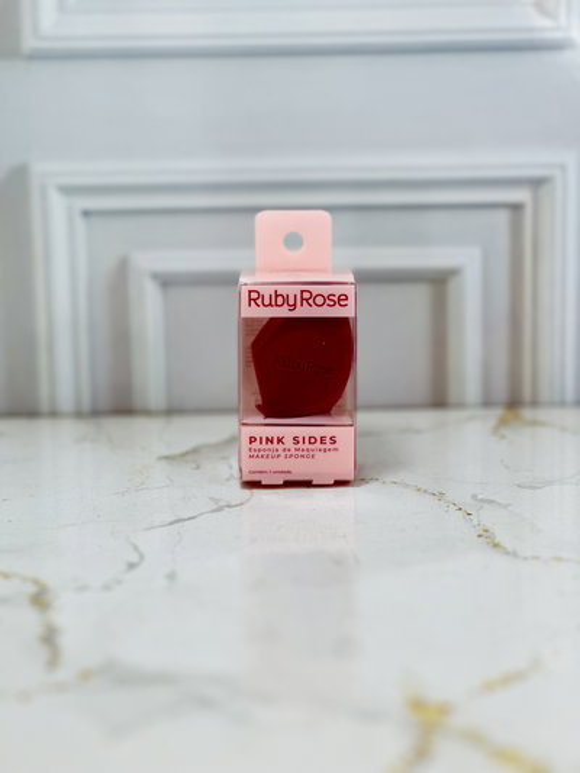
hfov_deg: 19.1
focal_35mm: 77
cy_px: 386
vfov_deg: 25.3
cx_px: 290
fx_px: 1720
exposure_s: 1/100
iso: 80
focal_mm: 9
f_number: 2.8
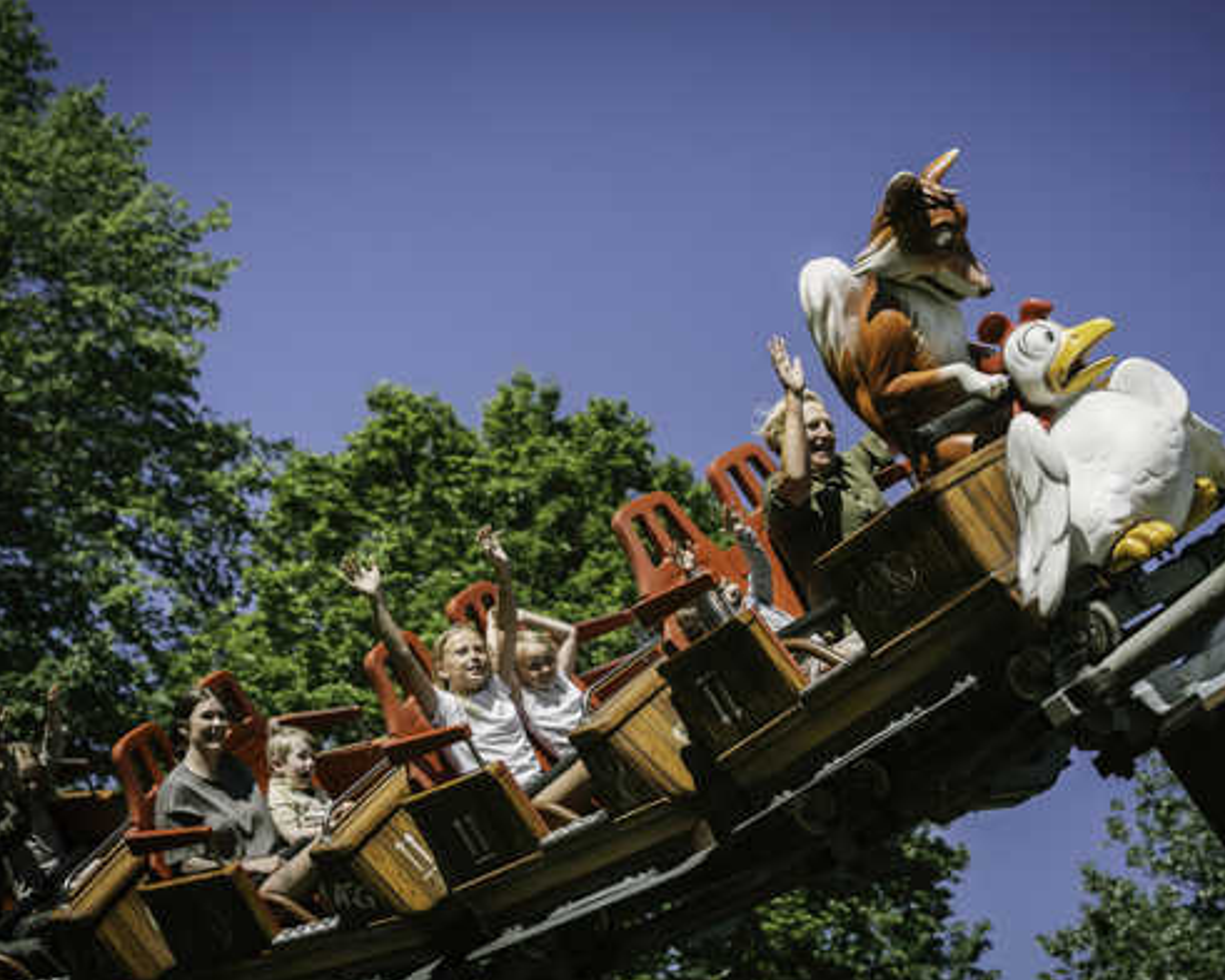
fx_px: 2538
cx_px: 661
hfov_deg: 27.1
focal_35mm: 70
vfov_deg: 21.9
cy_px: 491
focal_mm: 61
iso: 100
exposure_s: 1/1600
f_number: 3.5
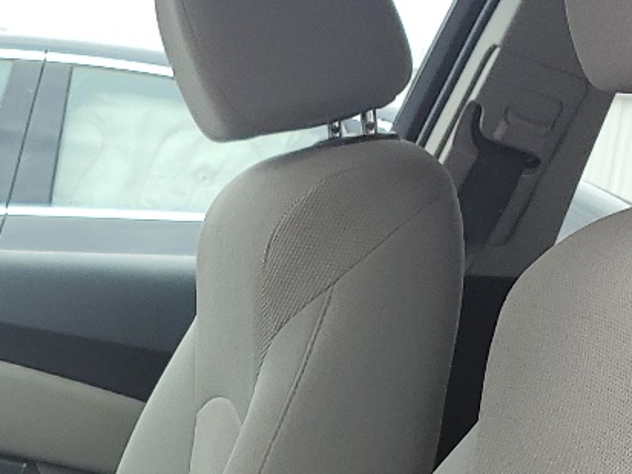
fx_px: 1844
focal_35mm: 101
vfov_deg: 13.6
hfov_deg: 18.7
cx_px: -57
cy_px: 750
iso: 50
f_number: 1.5
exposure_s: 1/270
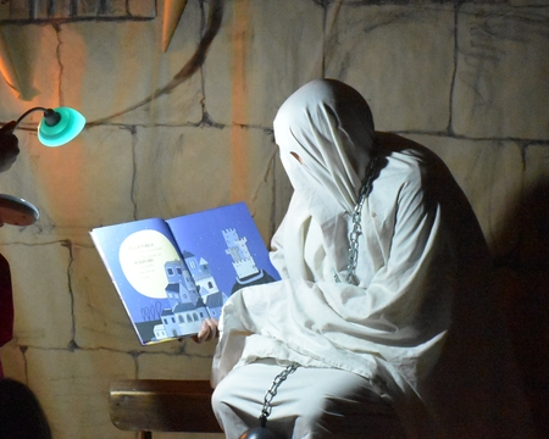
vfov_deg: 9.8
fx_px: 2567
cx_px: 98
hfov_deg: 12.1
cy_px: 195
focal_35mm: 158
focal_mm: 56
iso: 10000
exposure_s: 1/60
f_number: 4.8
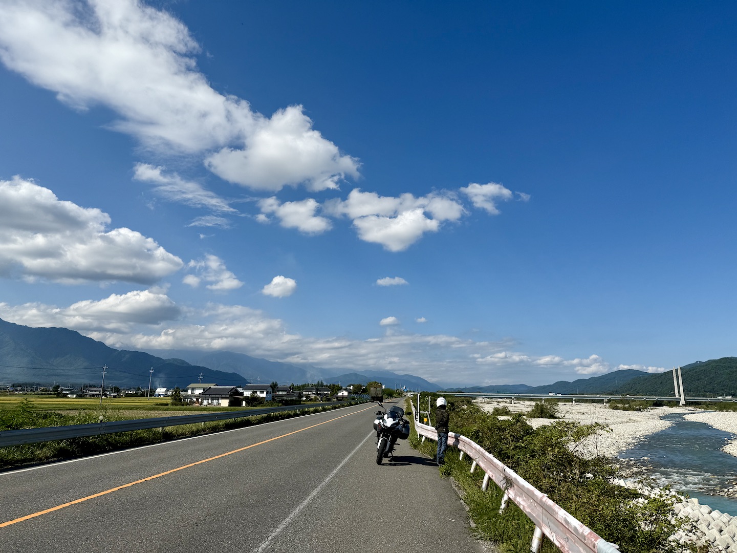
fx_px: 511
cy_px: 276
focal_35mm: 24
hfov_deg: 71.6
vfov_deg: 56.8
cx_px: 368
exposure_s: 1/9091
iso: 80
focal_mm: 6.76
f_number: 1.78
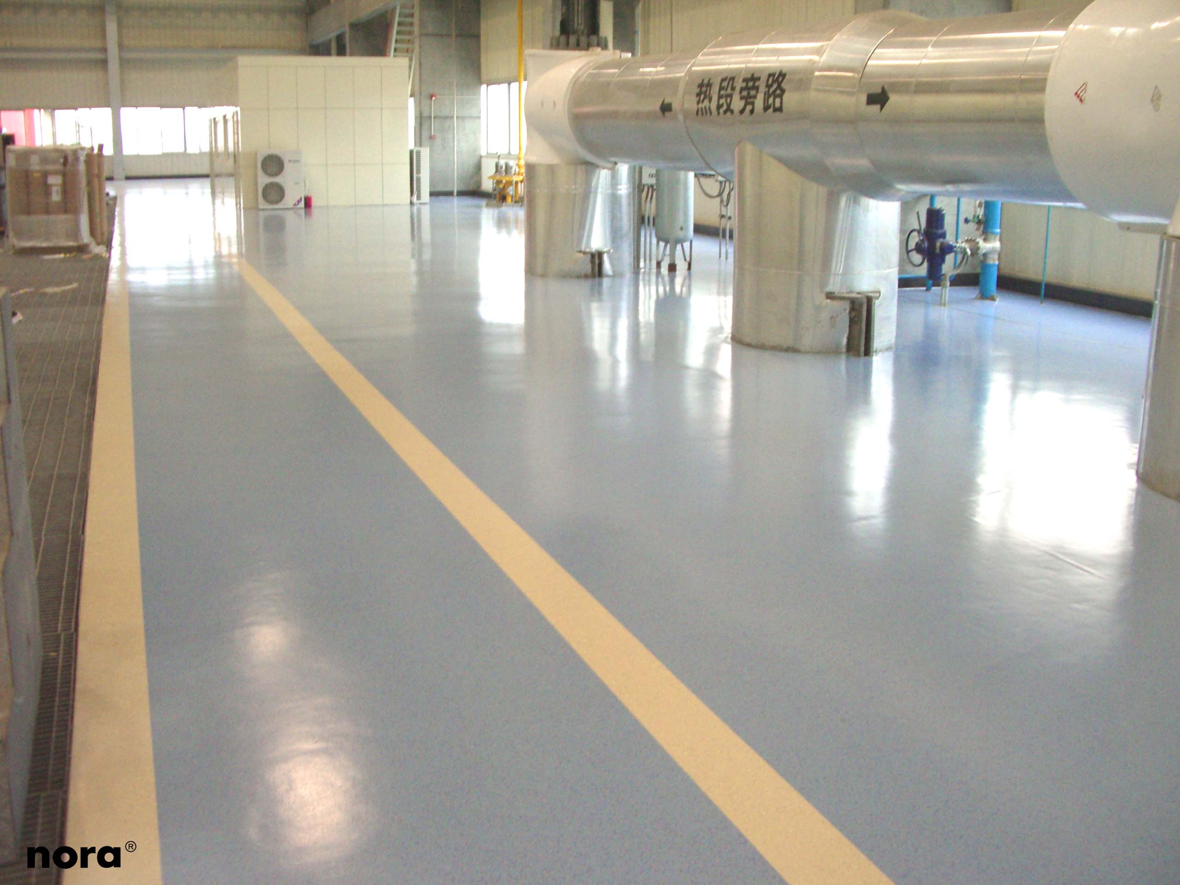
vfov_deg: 40.7
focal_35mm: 35
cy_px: 442
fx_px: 1193
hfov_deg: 52.6
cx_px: 590
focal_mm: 5.8
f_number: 2.6
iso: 200
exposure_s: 1/30
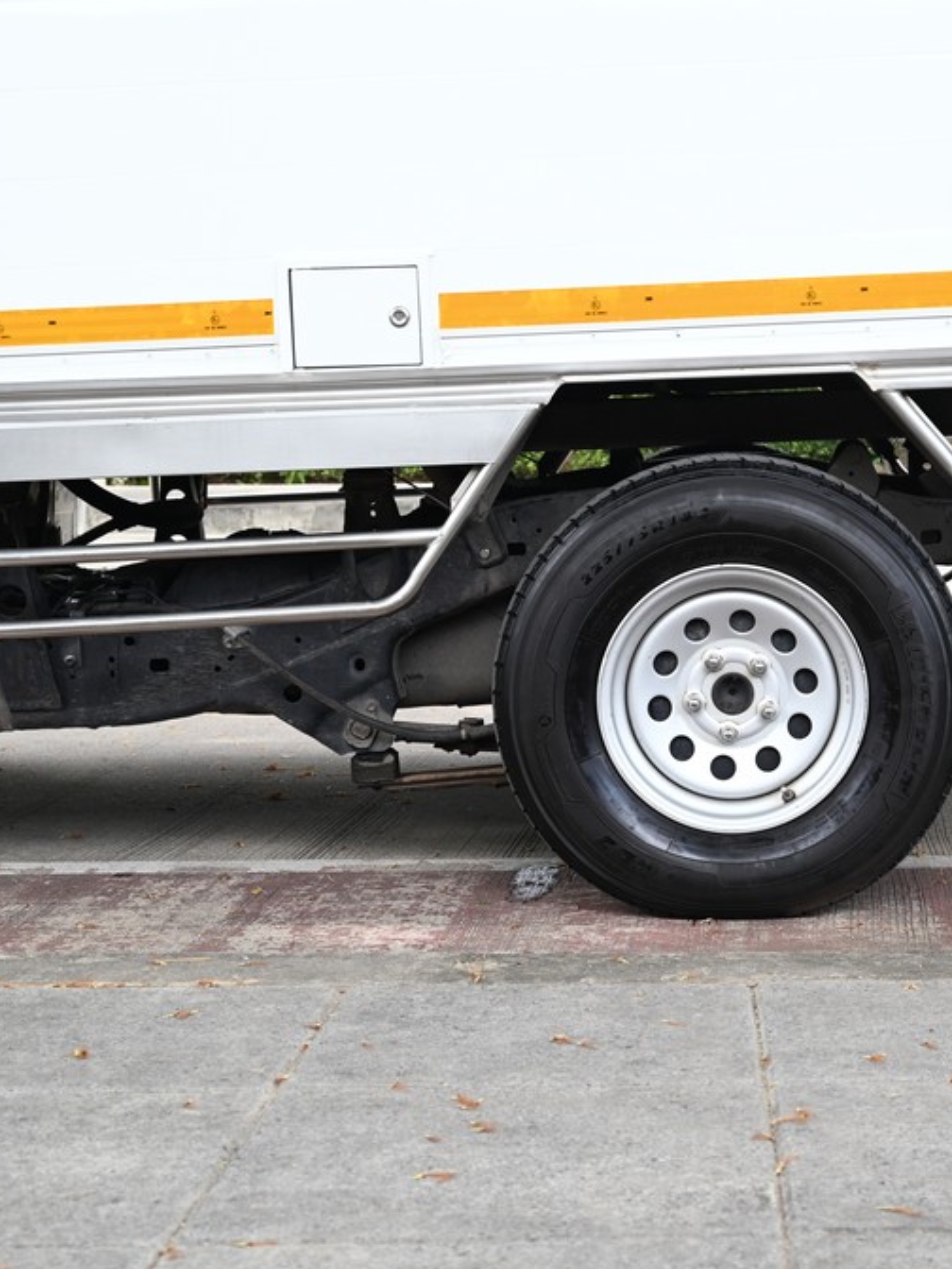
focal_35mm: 63
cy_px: 657
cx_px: 742
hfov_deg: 23.0
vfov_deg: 30.7
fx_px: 2310
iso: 400
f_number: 8
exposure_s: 1/125
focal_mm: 40
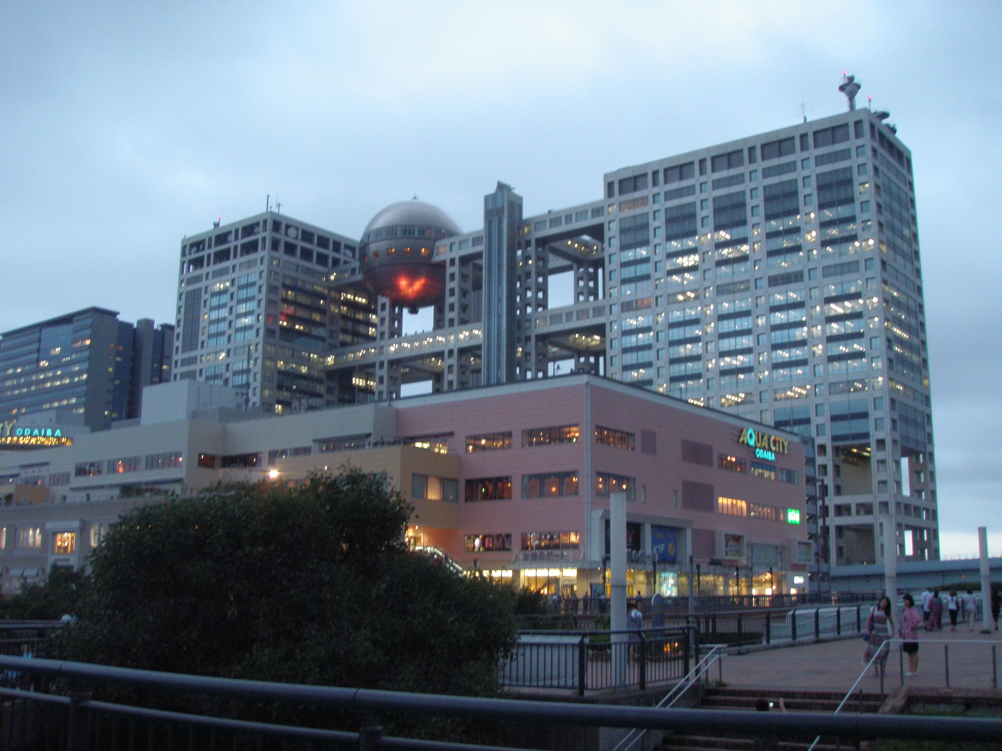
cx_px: 501
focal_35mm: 38
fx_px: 1100
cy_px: 376
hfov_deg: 49.0
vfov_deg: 37.7
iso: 200
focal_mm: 6.7
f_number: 3.5
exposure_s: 1/25
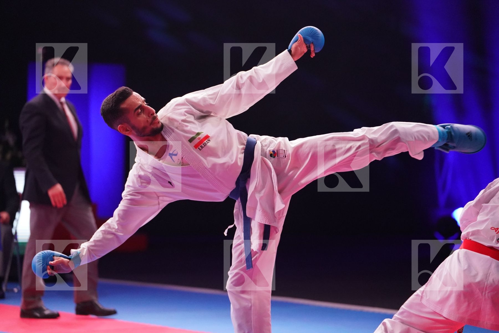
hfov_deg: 15.6
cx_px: 250
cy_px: 166
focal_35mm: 131
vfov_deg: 10.5
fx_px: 1816
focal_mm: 131
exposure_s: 1/1000
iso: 6400
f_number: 2.8
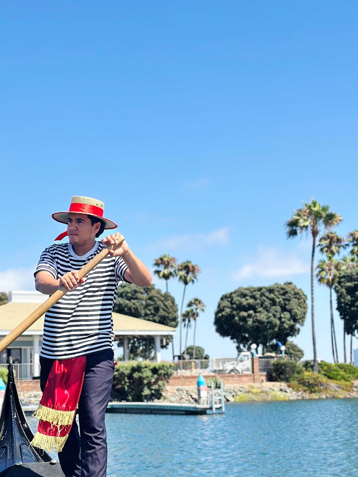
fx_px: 841
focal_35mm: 61
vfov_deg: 31.7
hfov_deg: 24.0
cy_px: 252
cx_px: 137
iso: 100
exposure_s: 1/5263
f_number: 1.78
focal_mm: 6.86
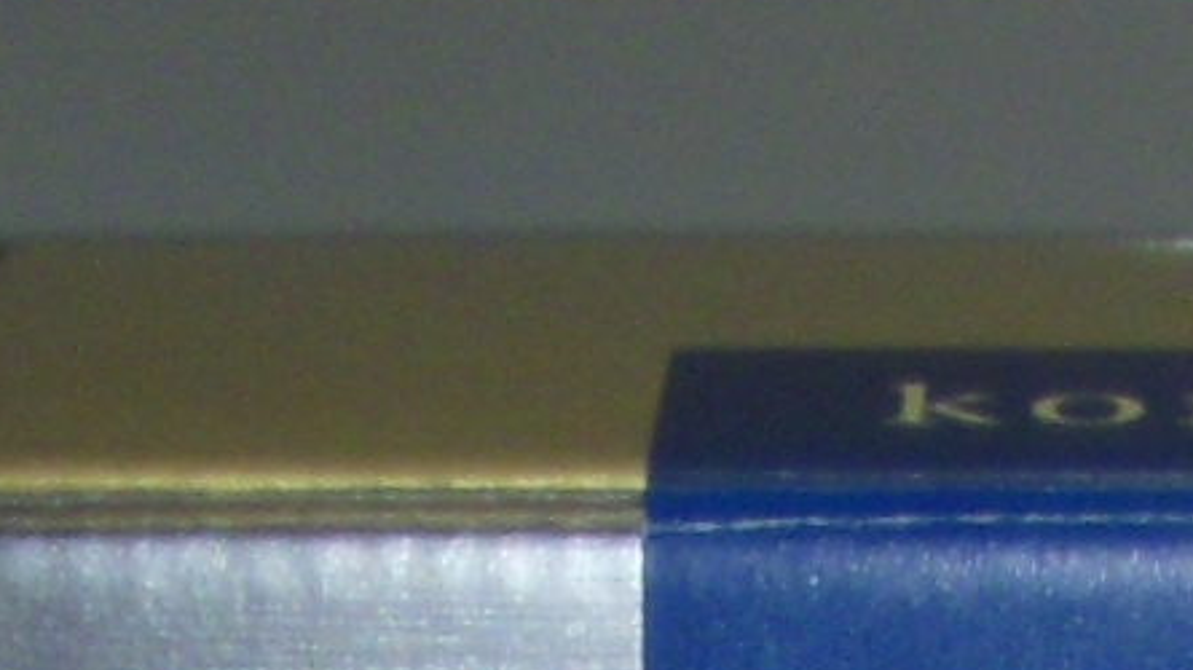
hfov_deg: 7.5
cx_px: 850
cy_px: 2919
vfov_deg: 3.9
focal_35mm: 286
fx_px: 9044
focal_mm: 6.3
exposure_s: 1/30
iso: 100
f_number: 6.6
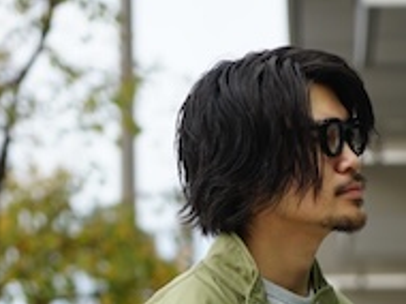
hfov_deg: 6.2
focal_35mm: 319
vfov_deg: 4.6
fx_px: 3737
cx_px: 271
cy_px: 536
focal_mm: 105
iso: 100
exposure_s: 1/125
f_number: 4
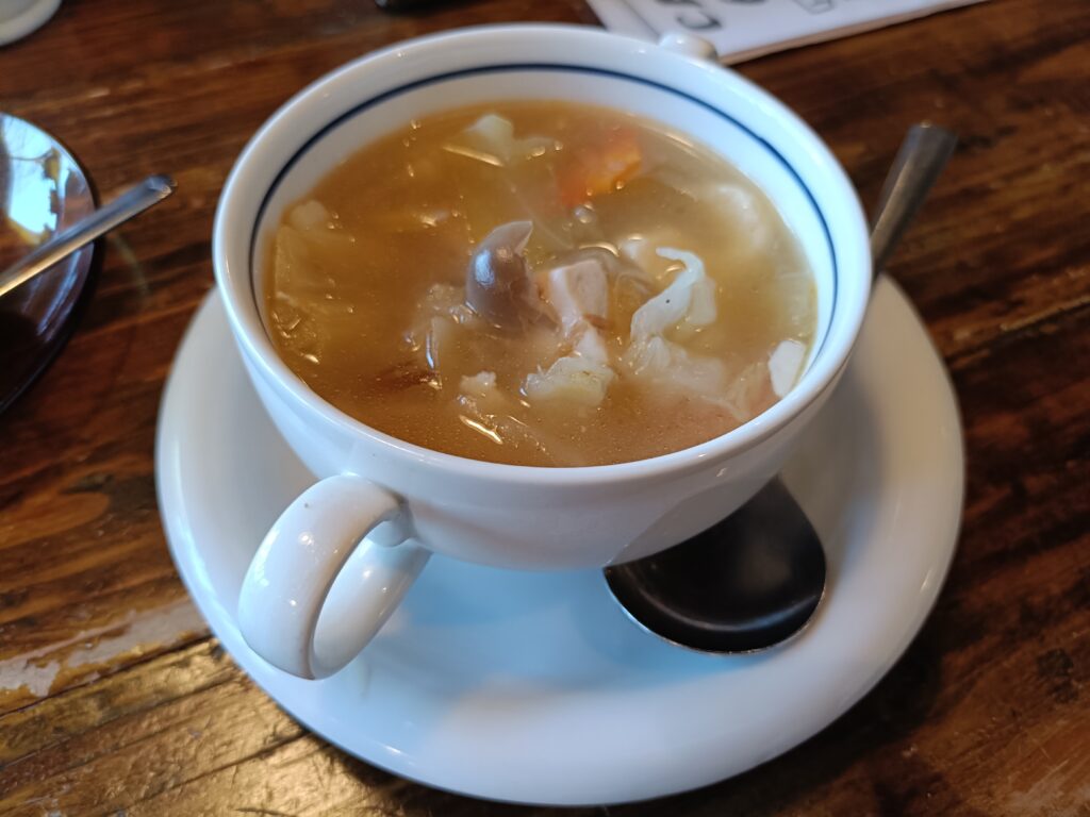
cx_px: 545
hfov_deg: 69.4
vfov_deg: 54.9
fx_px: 787
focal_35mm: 25
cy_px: 408
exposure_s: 1/50
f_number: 1.7
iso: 500
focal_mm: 4.7
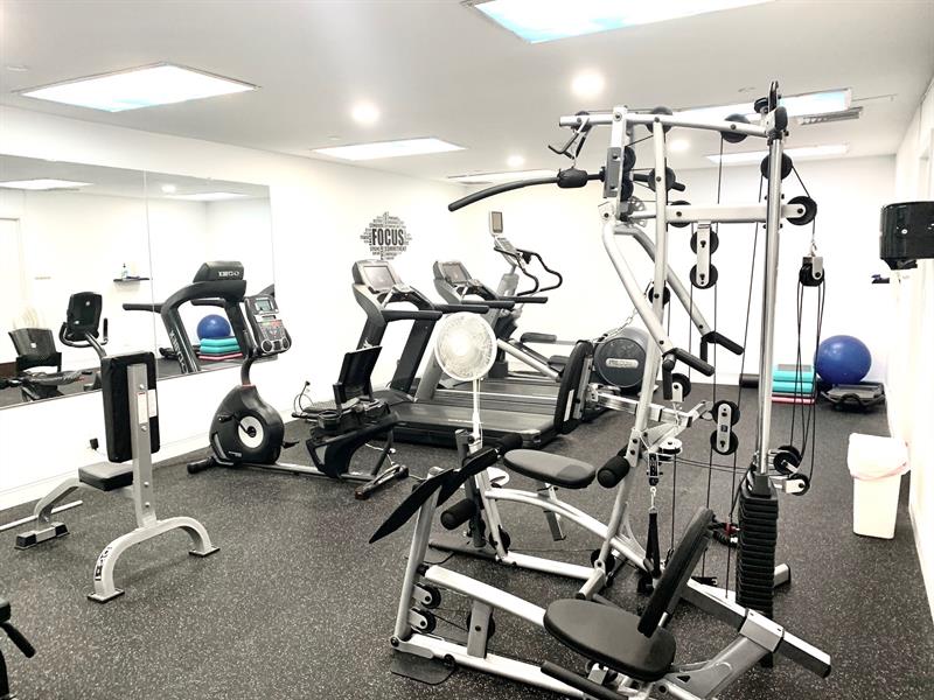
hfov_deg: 67.3
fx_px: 702
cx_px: 467
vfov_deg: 53.1
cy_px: 350
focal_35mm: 26
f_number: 1.8
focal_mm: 4.25
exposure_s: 1/60
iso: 160
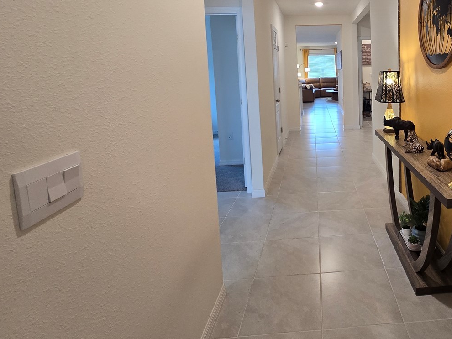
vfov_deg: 61.4
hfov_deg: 74.2
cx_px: 331
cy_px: 104
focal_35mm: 21
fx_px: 274
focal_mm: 2.2
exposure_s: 1/60
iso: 200
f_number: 2.2
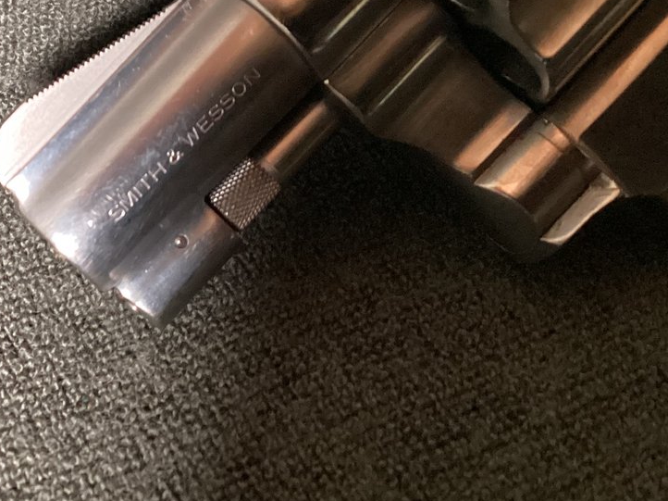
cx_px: 50
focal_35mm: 65
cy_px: 164
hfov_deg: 28.5
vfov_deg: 22.5
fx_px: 1254
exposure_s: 1/30
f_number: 2.4
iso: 400
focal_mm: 3.3
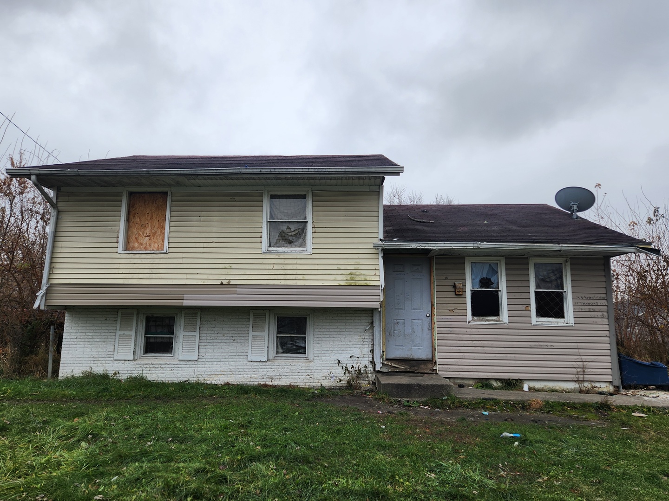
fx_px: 445
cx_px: 334
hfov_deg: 73.9
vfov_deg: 58.9
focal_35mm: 23
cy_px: 250
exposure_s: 1/494
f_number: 1.8
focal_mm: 5.4
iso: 20
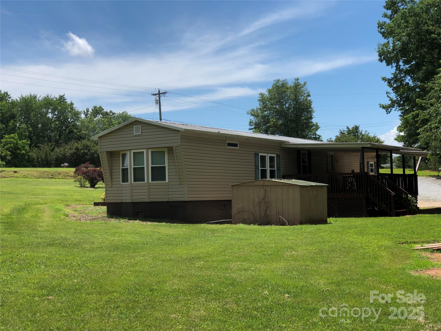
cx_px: 220
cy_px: 166
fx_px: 726
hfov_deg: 33.8
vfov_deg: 25.7
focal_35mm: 57
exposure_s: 1/750
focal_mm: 6.6
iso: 20
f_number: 2.8
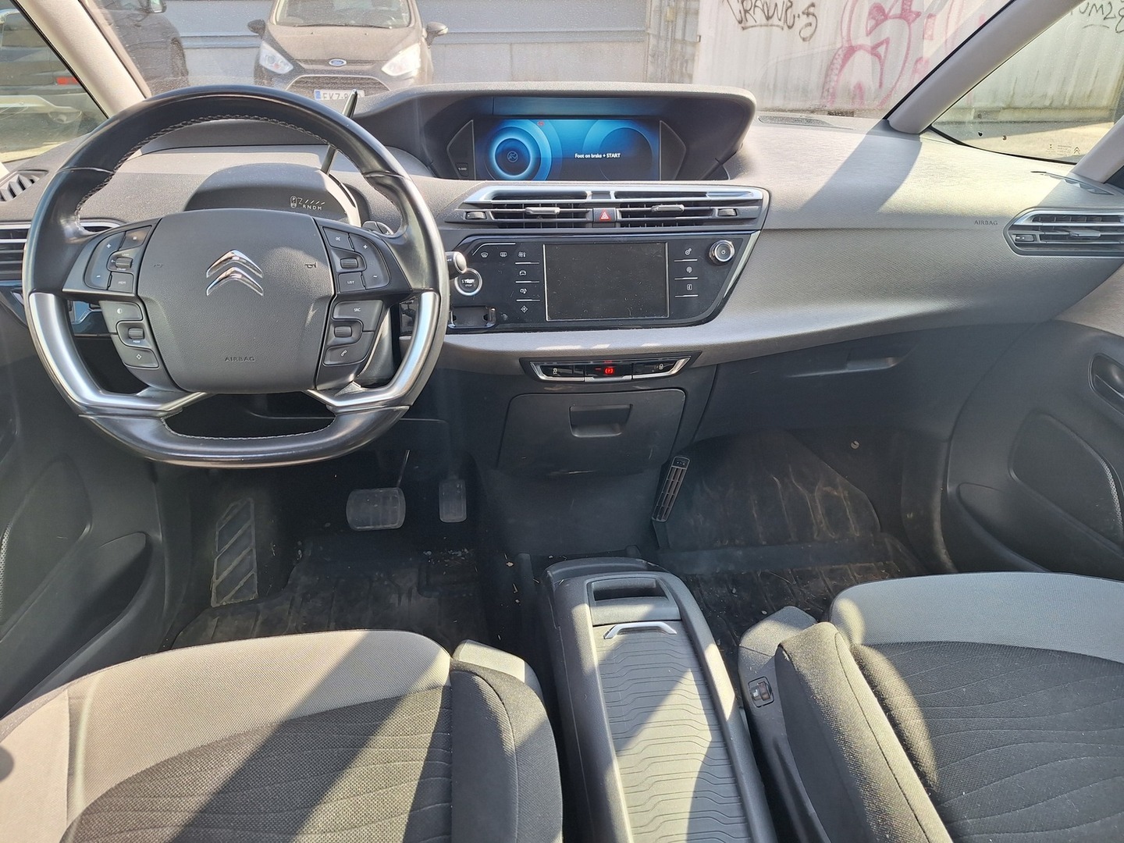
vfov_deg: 58.9
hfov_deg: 73.9
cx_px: 562
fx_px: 747
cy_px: 422
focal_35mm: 23
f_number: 1.8
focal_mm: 5.54
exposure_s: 1/138
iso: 40
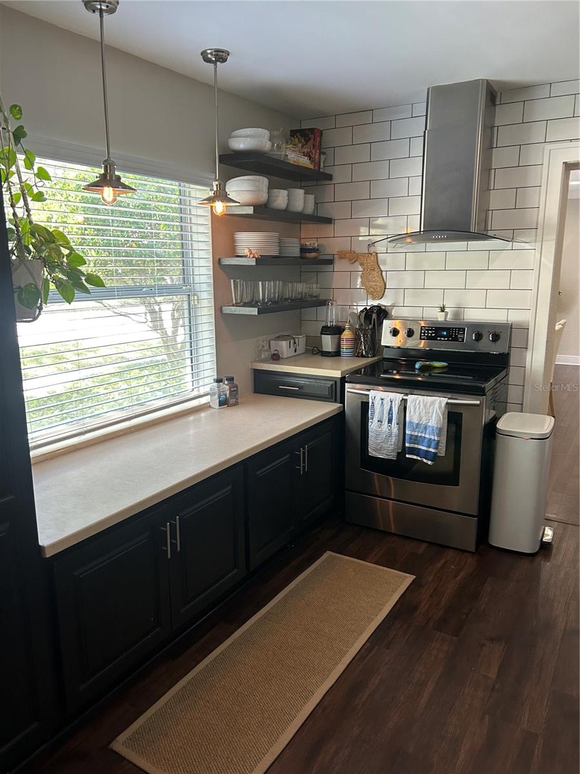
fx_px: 581
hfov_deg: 53.1
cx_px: 290
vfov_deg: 67.3
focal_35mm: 26
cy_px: 387
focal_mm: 5.7
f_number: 1.5
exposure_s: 1/120
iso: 125
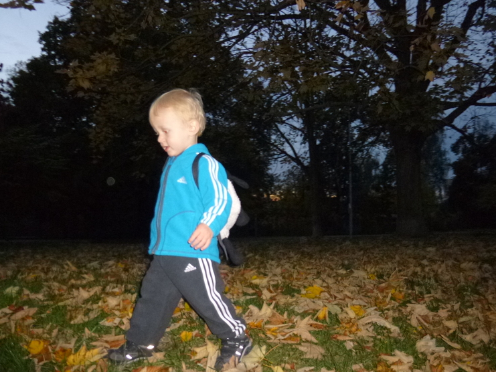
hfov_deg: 65.3
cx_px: 260
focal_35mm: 27
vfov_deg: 51.4
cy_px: 184
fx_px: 387
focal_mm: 4.5
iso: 400
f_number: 3.1
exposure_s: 1/60
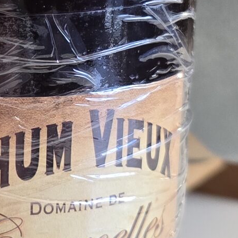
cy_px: 29
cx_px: -52
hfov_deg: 13.3
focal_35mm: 128
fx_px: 996
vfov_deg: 13.5
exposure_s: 1/100
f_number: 1.7
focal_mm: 6.3
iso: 200
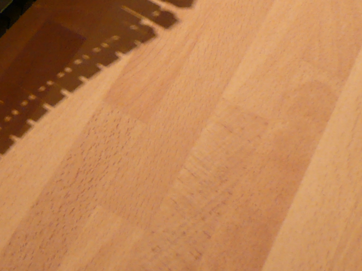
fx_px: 952
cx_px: -157
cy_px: -43
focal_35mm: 91
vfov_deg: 15.7
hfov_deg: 19.2
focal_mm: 4.6
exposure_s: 1/8
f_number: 3.3
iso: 200
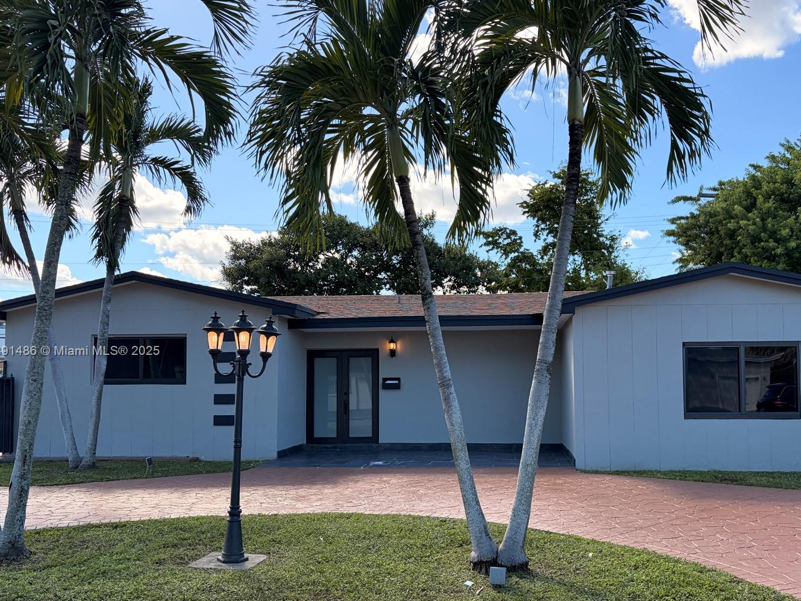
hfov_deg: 58.2
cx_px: 446
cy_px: 352
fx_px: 717
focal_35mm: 31
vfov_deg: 45.3
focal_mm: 5.96
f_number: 1.6
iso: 64
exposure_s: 1/1420
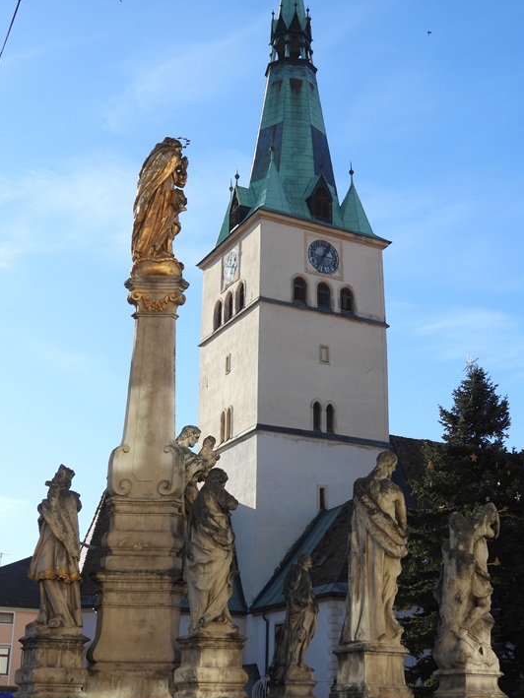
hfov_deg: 27.5
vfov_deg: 36.2
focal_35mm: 53
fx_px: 1069
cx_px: 294
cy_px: 359
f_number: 3.2
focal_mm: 8.4
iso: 100
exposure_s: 1/1000
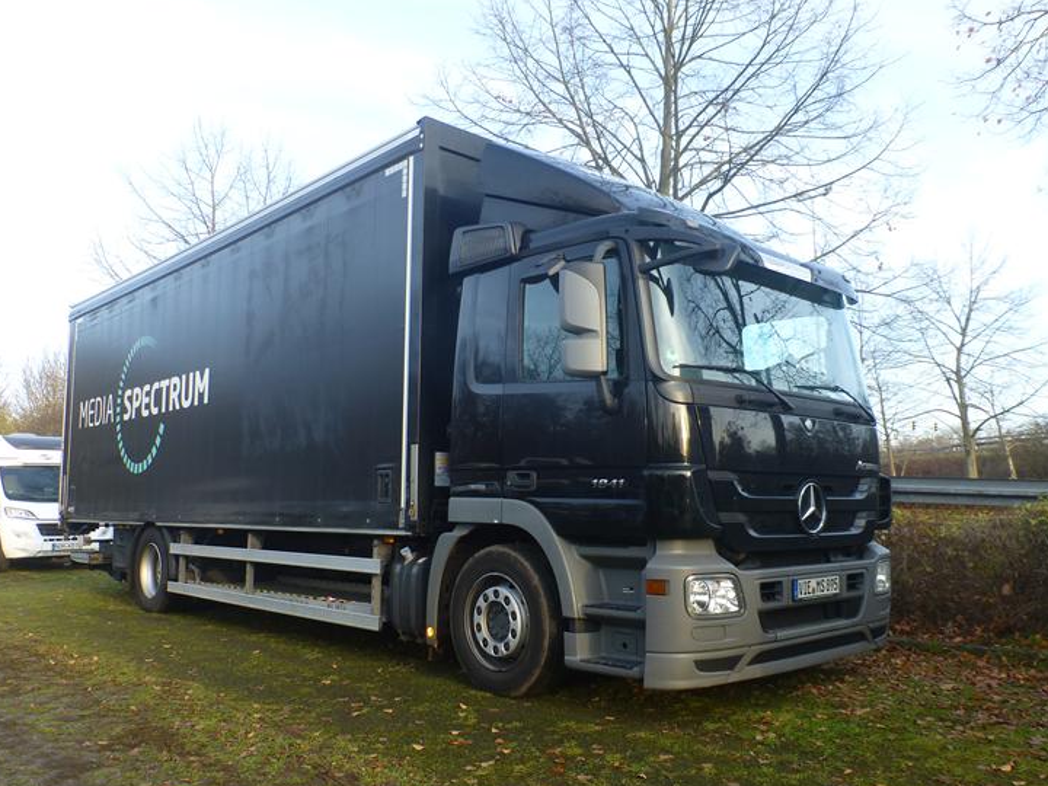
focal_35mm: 30
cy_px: 400
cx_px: 518
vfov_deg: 46.8
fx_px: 908
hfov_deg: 60.0
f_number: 3.4
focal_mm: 4.8
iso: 100
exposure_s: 1/100
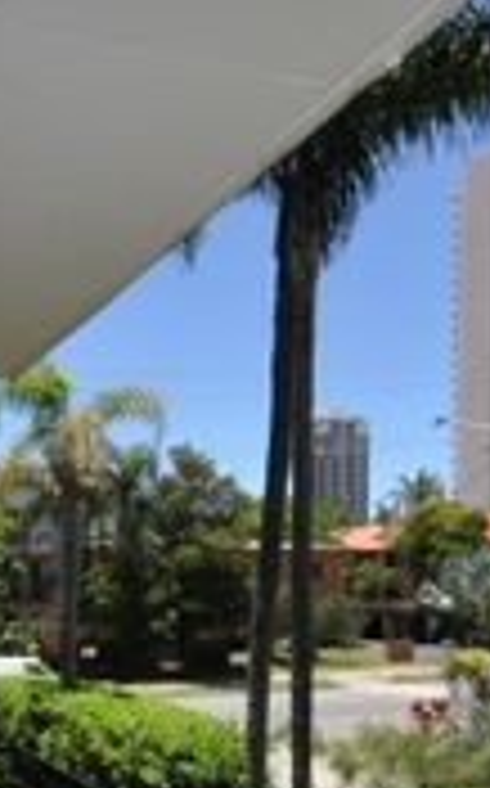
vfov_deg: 44.3
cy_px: 696
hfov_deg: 30.3
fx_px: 878
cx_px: 90
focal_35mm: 41
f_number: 18
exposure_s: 1/200
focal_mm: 10
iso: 800
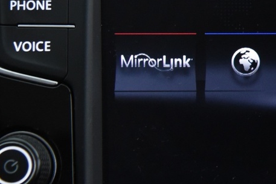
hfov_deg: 11.8
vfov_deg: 8.1
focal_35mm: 170
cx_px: 350
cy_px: 52
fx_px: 1304
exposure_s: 1/40
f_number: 4
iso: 4000
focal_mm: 48
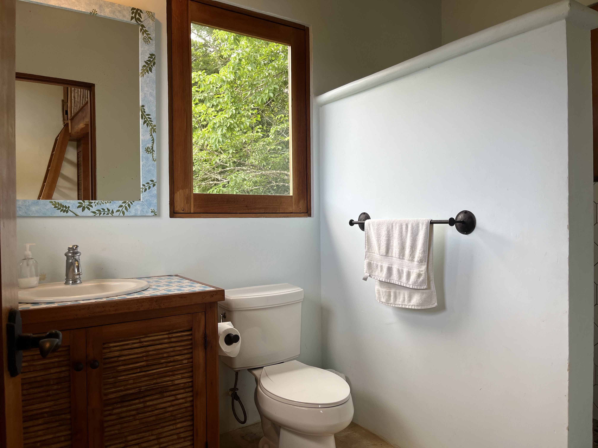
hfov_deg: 67.3
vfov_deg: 53.1
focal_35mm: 26
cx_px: 299
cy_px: 224
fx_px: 449
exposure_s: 1/120
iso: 40
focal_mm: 5.1
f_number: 1.6
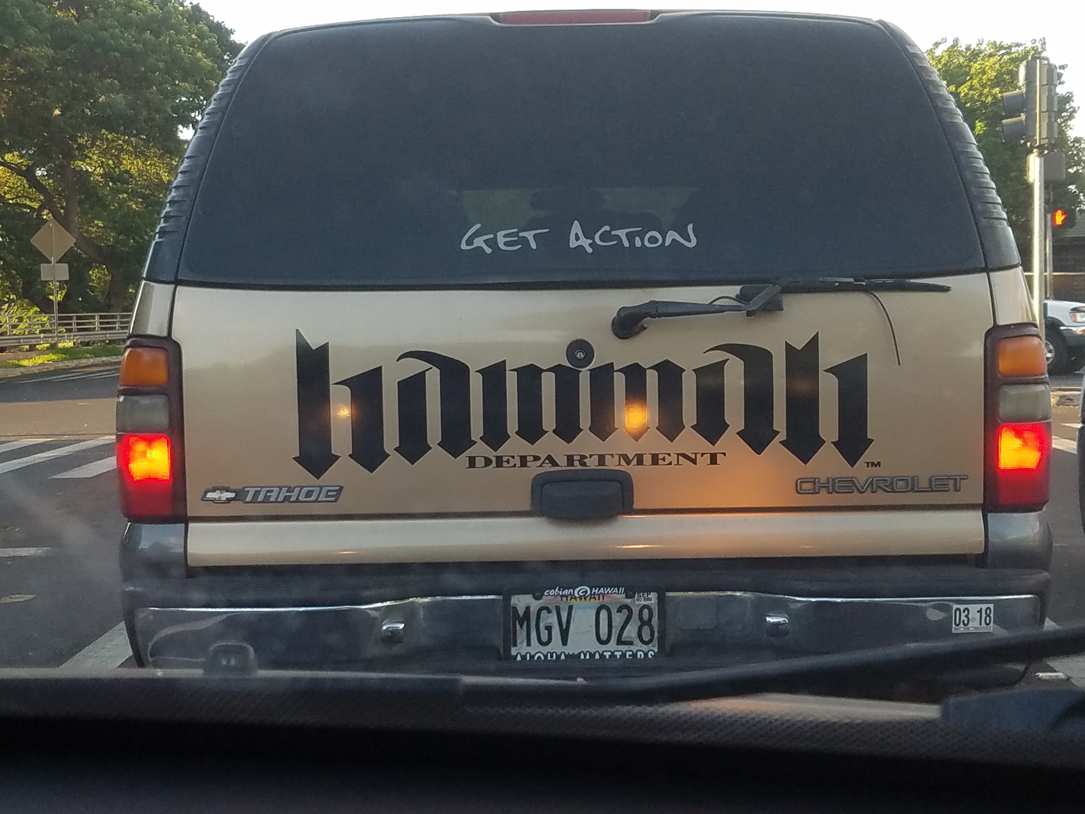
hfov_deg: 67.3
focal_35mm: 26
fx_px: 815
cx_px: 542
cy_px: 407
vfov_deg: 53.1
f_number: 1.7
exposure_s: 1/245
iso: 50
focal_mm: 4.2
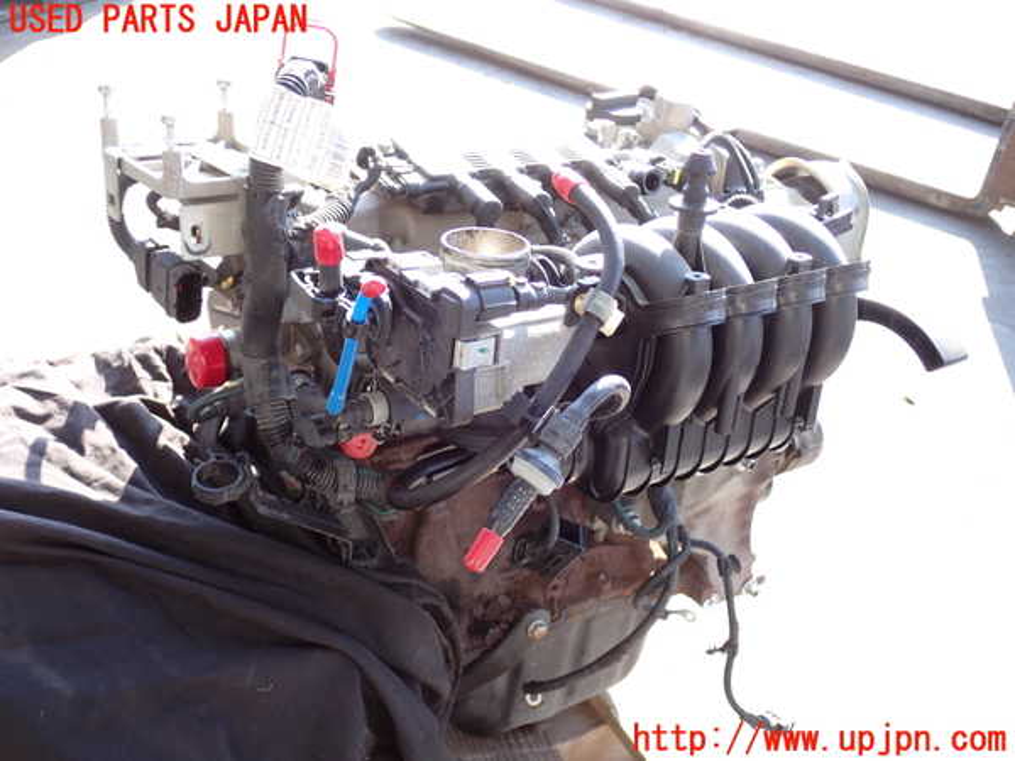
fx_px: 1202
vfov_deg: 35.1
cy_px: 380
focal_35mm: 41
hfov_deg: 45.8
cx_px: 508
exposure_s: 1/125
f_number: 2.8
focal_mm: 7.31
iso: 125
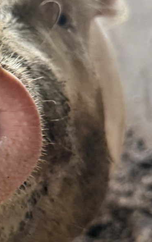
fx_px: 457
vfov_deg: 29.8
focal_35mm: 69
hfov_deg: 17.0
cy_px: 114
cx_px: -80
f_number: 1.78
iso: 200
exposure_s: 1/90
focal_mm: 6.76
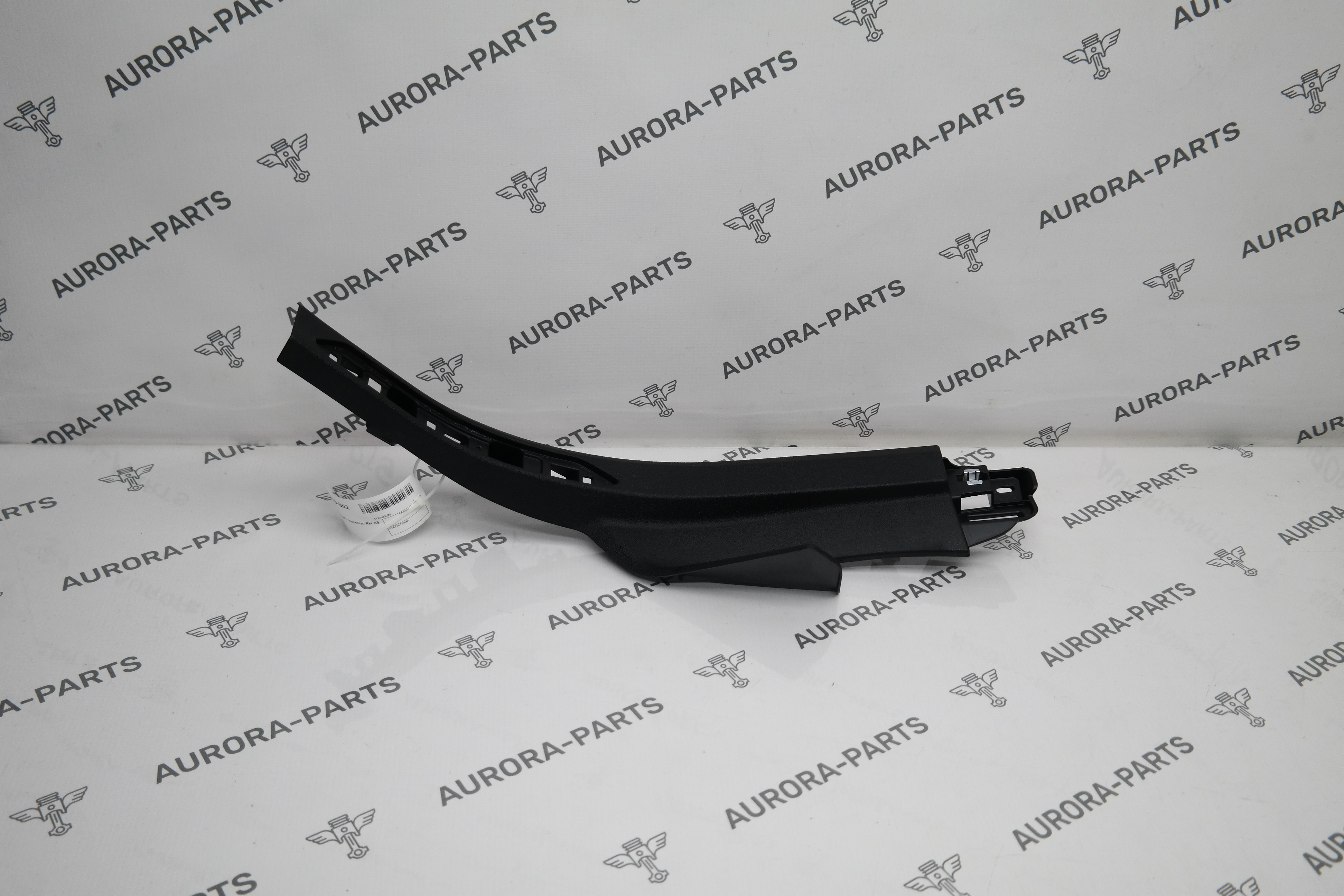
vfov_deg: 35.1
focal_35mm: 38
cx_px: 672
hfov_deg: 50.7
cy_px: 448
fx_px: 1419
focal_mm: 25
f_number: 4
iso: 200
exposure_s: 1/100
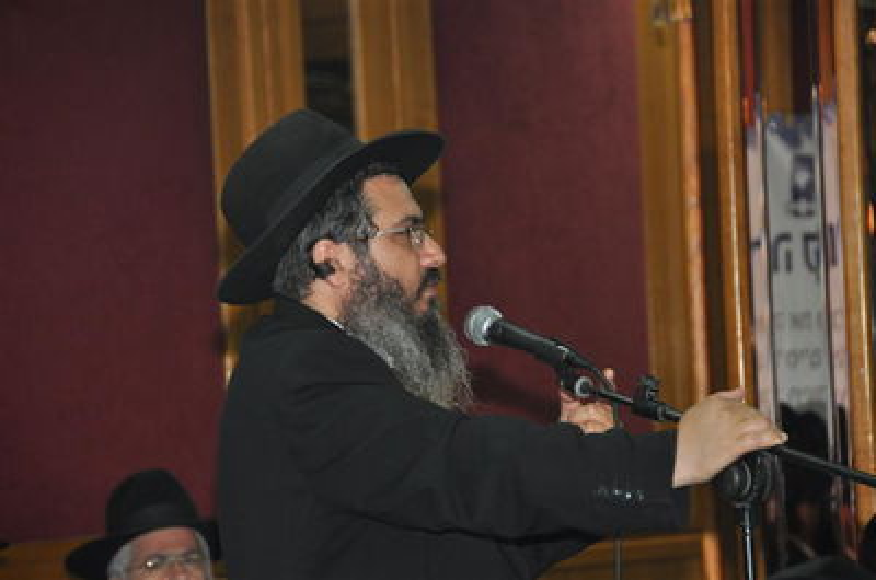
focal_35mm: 225
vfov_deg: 6.1
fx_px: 5464
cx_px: 438
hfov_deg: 9.2
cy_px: 290
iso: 800
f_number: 5.6
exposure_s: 1/60
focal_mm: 150
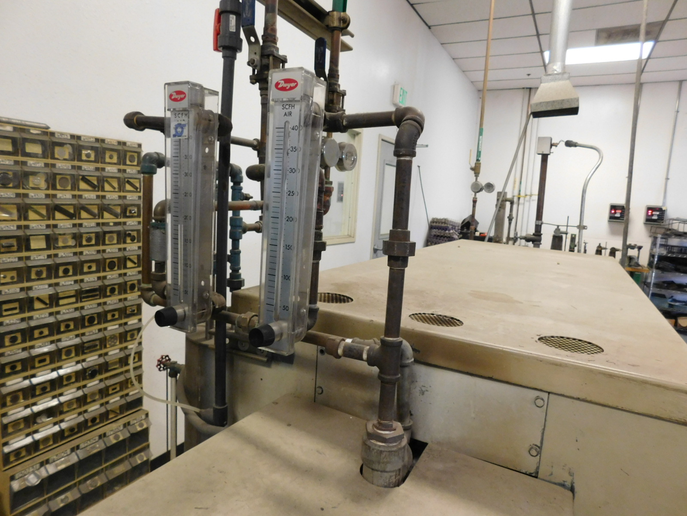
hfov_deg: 73.9
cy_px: 258
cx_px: 344
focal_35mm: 23
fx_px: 456
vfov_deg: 58.9
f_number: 3
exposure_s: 1/30
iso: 320
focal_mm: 4
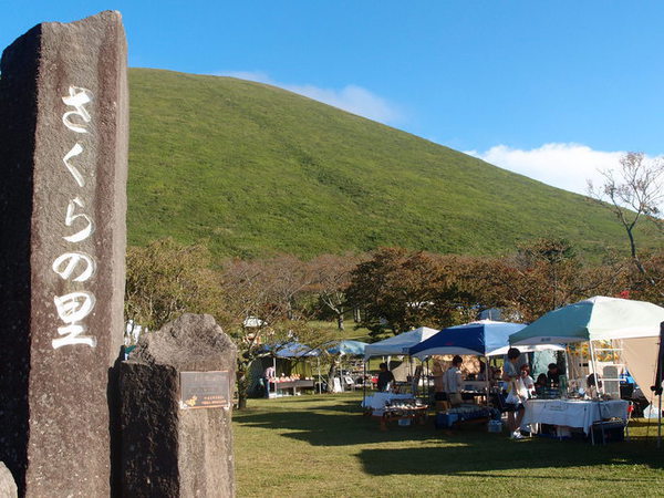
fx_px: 729
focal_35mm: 38
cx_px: 332
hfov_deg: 49.0
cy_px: 249
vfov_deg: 37.7
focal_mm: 8.16
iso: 100
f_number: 4
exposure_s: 1/500
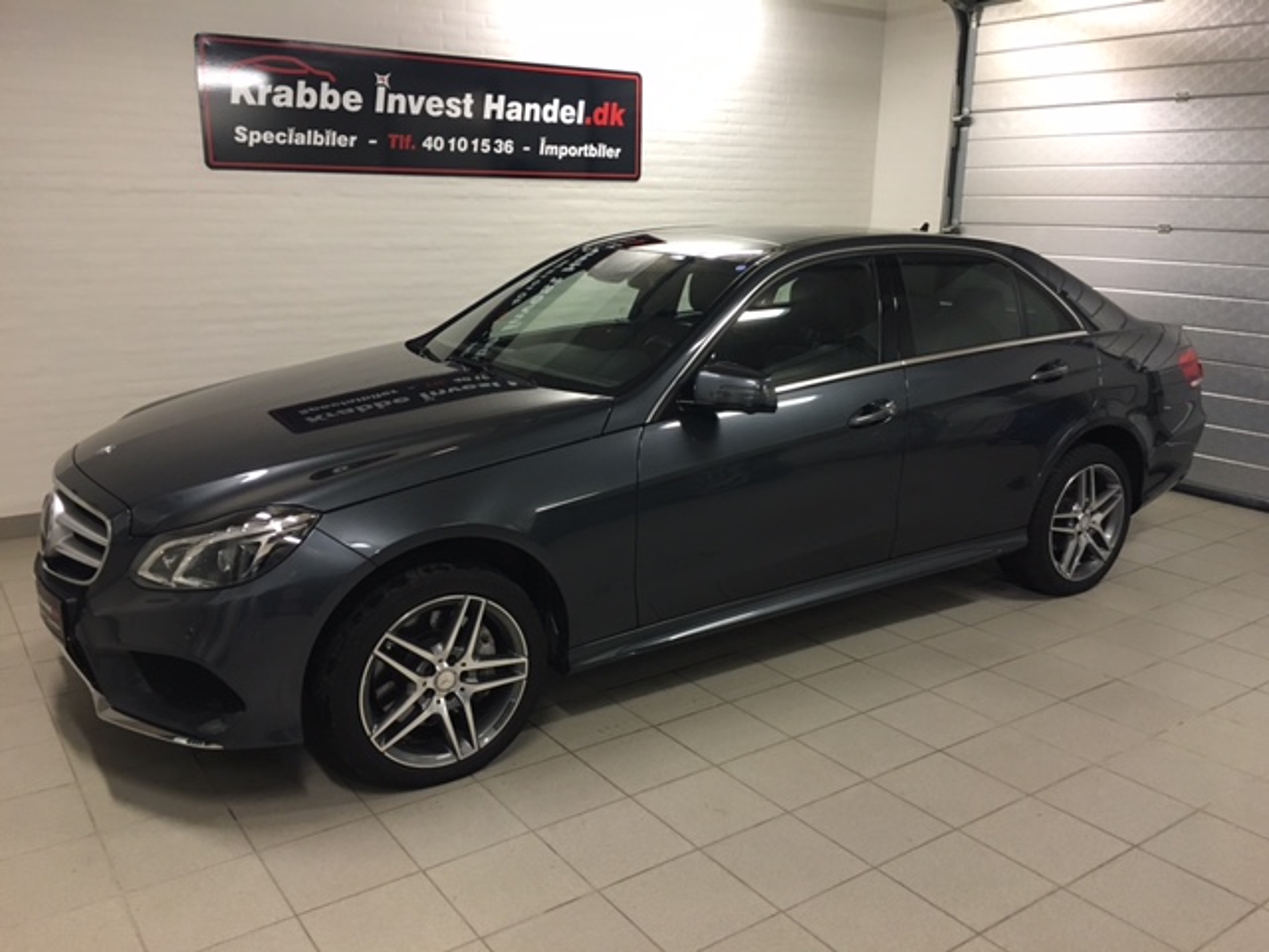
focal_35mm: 29
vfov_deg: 48.2
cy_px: 476
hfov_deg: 61.7
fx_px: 1063
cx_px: 634
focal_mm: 4.15
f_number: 2.2
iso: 160
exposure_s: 1/33
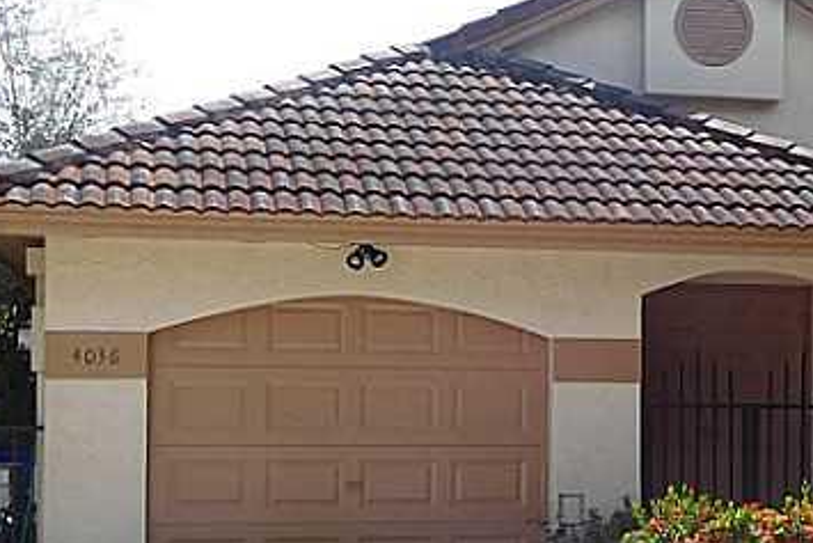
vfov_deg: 16.6
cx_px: 669
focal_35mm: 82
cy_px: 362
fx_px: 1852
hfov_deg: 24.3
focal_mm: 6.2
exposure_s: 1/640
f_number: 3.8
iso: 125
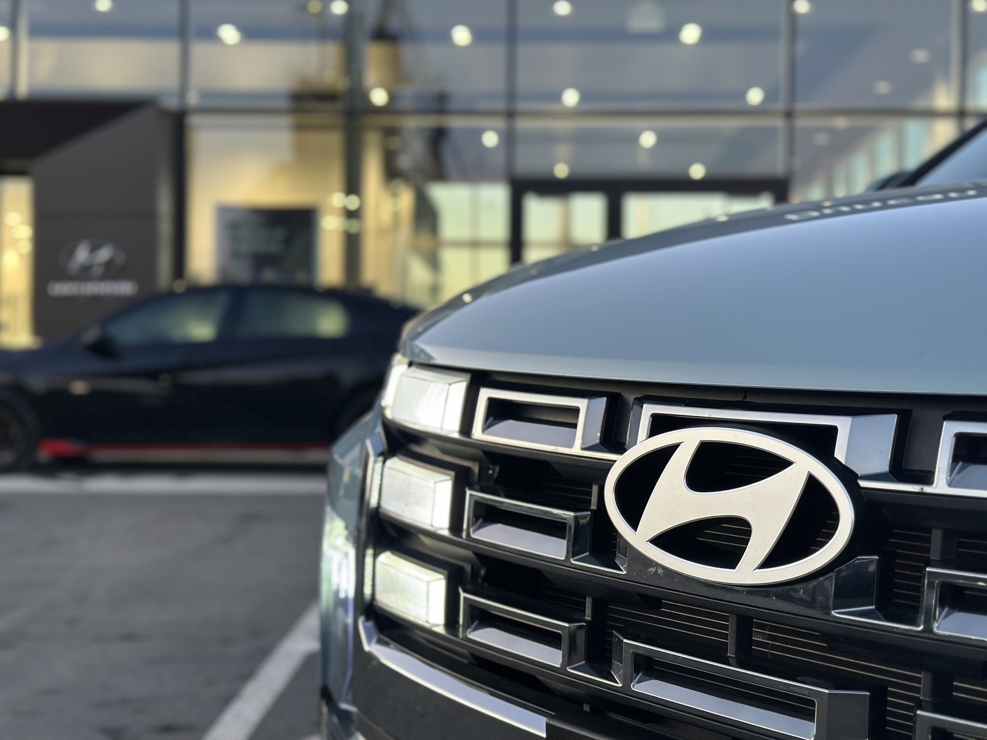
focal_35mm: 48
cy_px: 370
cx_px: 494
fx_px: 1369
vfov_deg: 30.3
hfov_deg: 39.7
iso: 160
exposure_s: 1/60
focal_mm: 6.86
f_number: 1.78
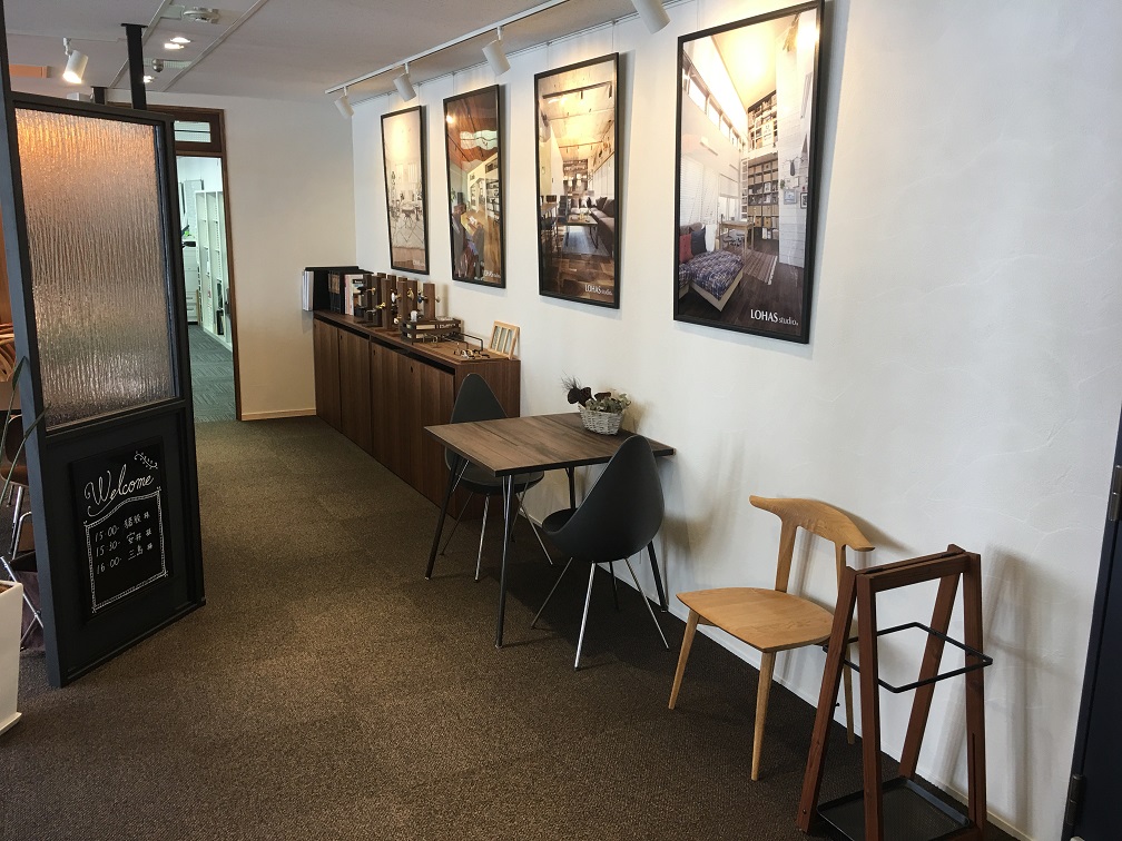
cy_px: 420
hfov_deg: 61.7
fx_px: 940
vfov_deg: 48.2
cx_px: 561
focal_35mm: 29
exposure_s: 1/15
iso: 25
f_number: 2.2
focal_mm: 4.15
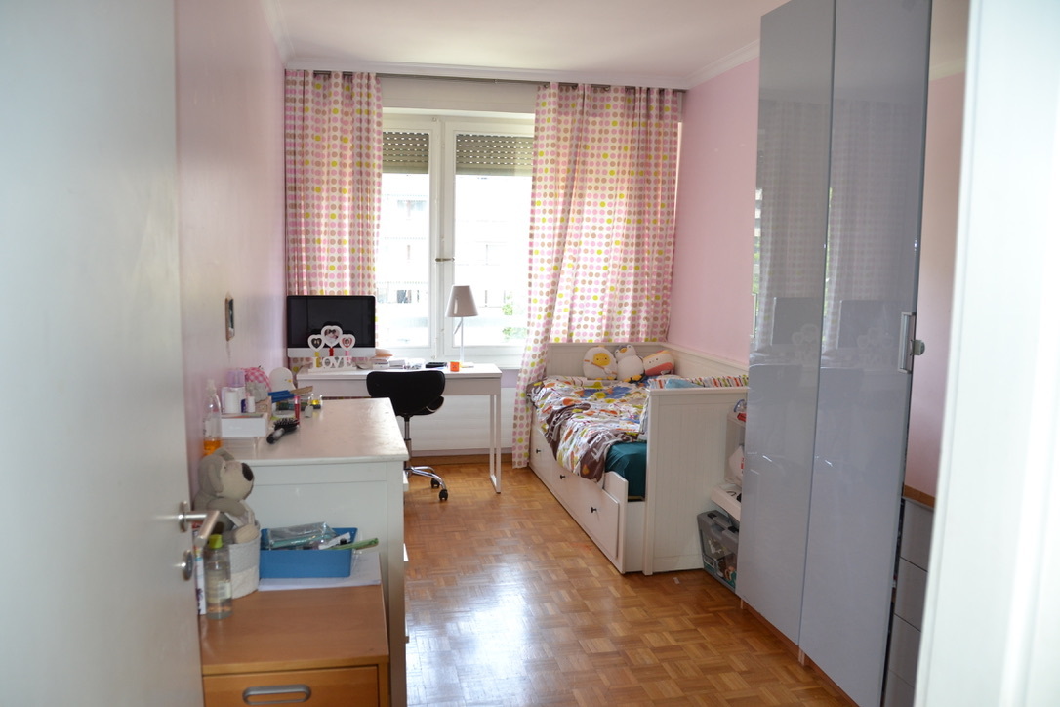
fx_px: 795
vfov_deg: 47.9
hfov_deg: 67.4
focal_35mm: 27
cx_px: 530
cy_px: 354
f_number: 4
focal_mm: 18
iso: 400
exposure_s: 1/60
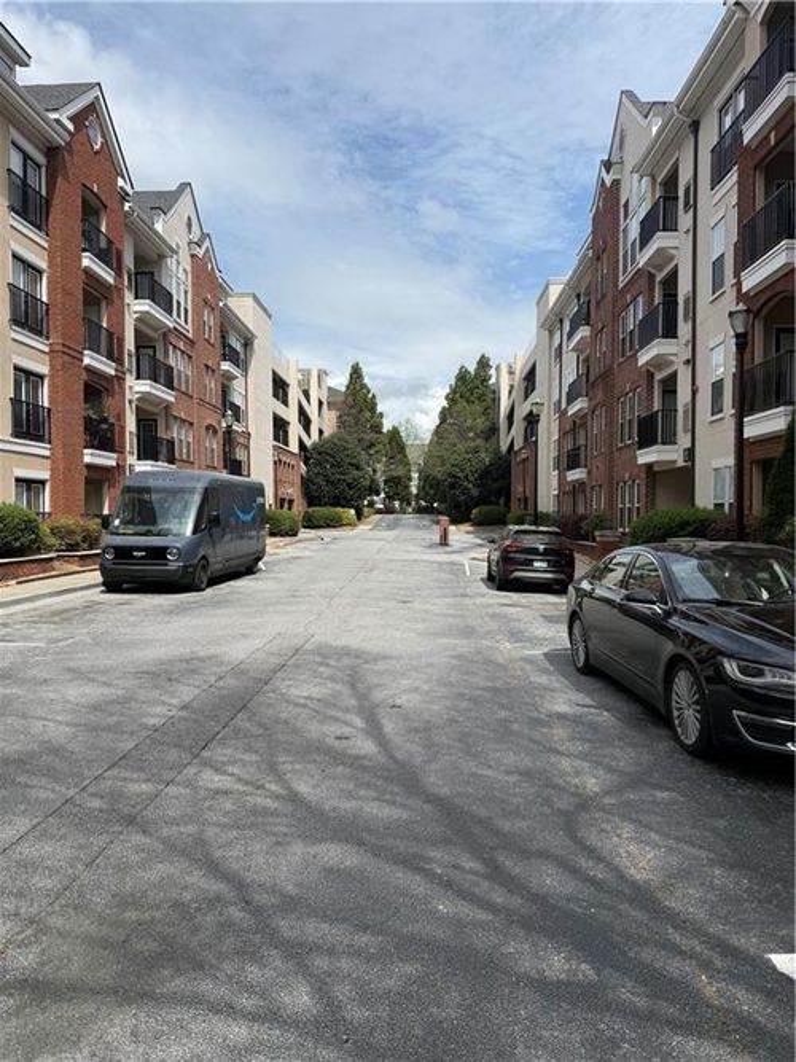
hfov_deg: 56.8
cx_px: 398
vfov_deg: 71.6
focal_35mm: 24
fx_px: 736
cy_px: 531
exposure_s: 1/5714
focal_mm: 6.76
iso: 80
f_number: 1.78
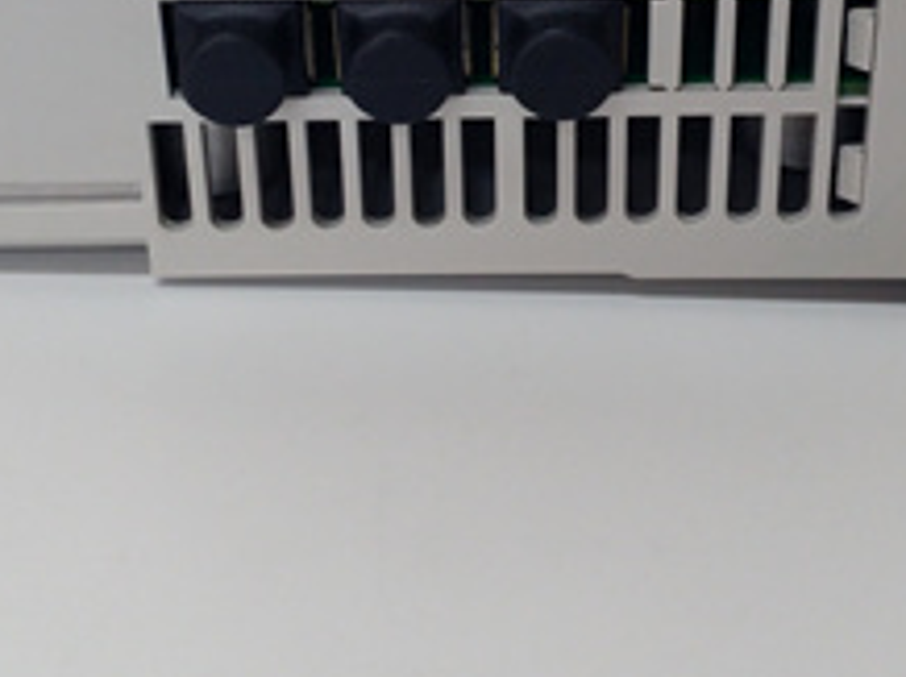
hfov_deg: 31.2
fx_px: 1621
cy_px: -10
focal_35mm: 62
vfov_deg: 22.6
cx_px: 519
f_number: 2
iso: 139
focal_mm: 3.79
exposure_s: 1/33
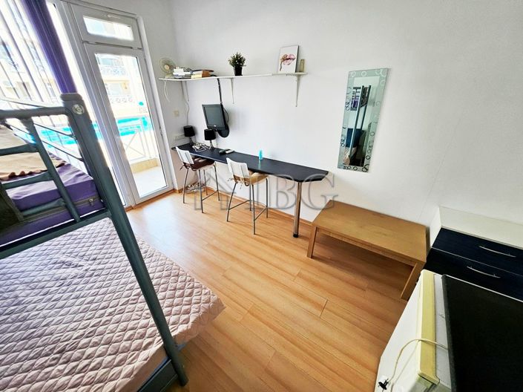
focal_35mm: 13
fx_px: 196
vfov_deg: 89.9
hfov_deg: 106.2
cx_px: 262
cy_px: 196
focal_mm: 1.7
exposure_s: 1/100
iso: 64
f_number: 2.2
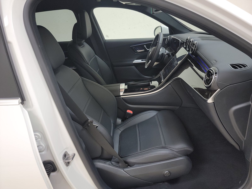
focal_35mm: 24
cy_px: 94
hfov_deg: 71.6
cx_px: 126
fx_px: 175
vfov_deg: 56.8
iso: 90
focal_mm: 6.7
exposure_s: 1/59
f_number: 1.8
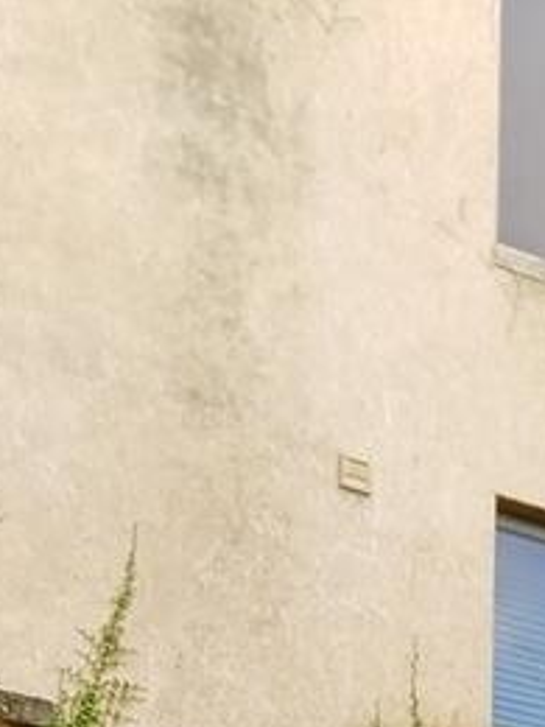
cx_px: 478
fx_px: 2519
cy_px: 1406
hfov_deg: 12.3
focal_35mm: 120
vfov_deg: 14.1
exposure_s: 1/286
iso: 50
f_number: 1.7
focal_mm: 4.25
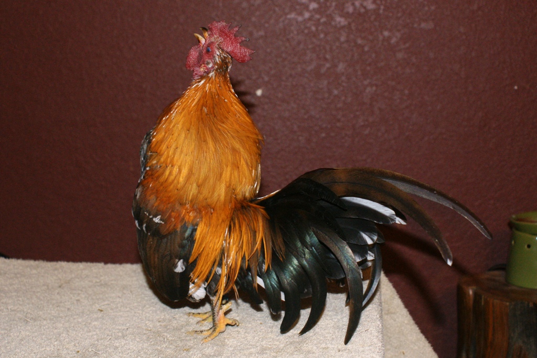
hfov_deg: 37.8
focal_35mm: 52
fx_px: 783
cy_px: 179
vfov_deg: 25.8
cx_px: 268
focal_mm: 35
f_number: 5.6
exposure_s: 1/60
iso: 800
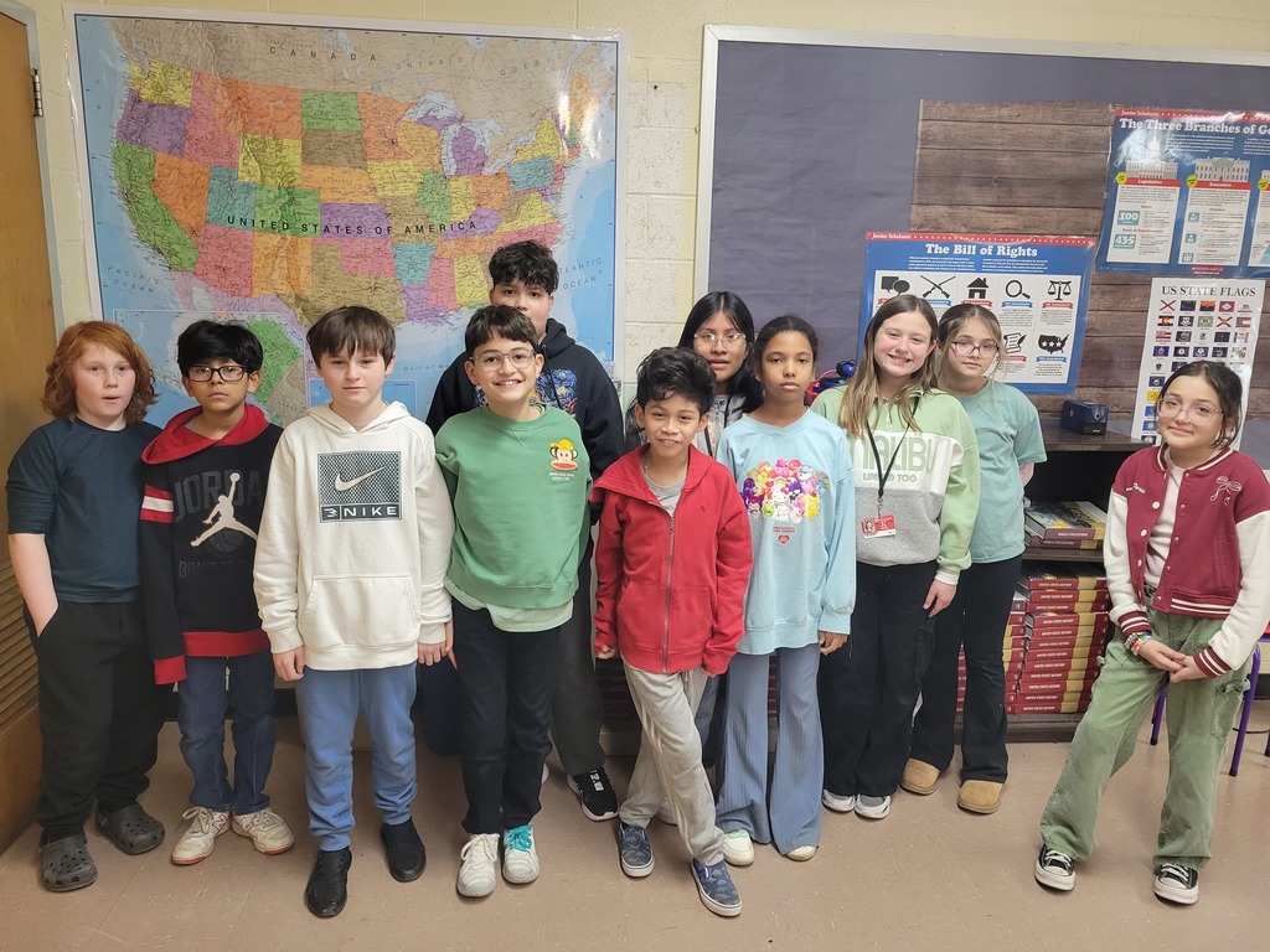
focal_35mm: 26
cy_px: 476
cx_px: 635
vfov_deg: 53.1
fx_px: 954
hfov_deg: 67.3
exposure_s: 1/120
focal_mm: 5.4
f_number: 1.8
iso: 320
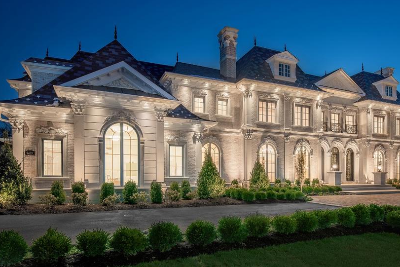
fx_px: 267
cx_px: 216
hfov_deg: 73.6
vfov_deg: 52.7
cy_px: 104
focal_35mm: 24
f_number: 9
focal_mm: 19
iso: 64
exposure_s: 6
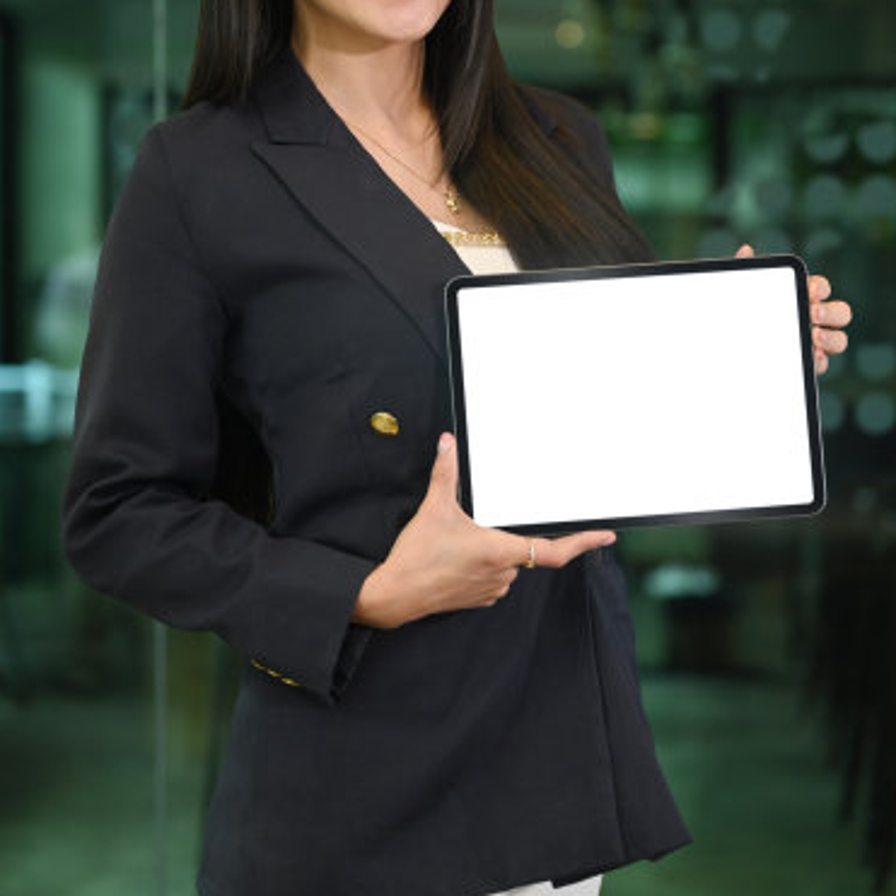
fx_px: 2050
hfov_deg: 24.6
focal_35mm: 70
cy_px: 324
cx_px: 490
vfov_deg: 24.6
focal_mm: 50
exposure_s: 1/160
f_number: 2.2
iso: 640
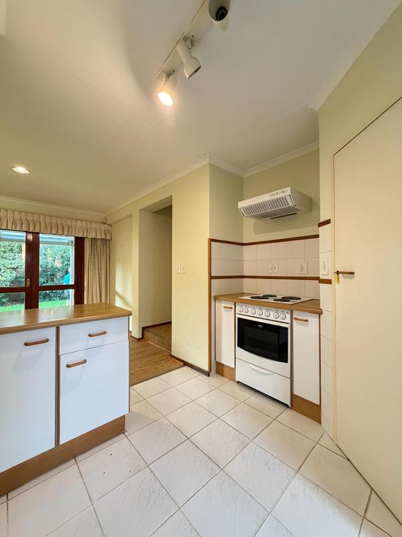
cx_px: 201
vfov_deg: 102.1
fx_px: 217
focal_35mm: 14
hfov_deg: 85.7
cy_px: 268
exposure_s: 1/50
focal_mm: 2.22
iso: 500
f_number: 2.2
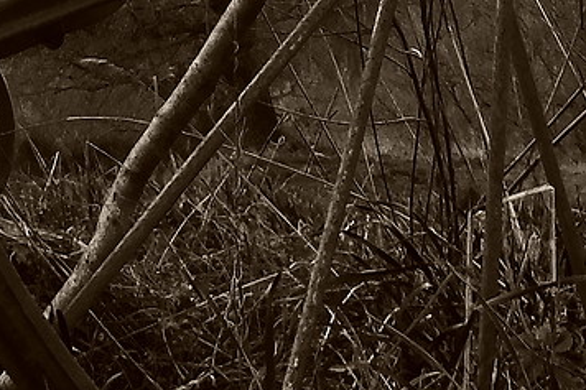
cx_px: 97
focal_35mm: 182
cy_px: -620
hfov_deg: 11.3
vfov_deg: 7.0
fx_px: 2961
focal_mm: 18
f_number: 11
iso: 100
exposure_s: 1/6
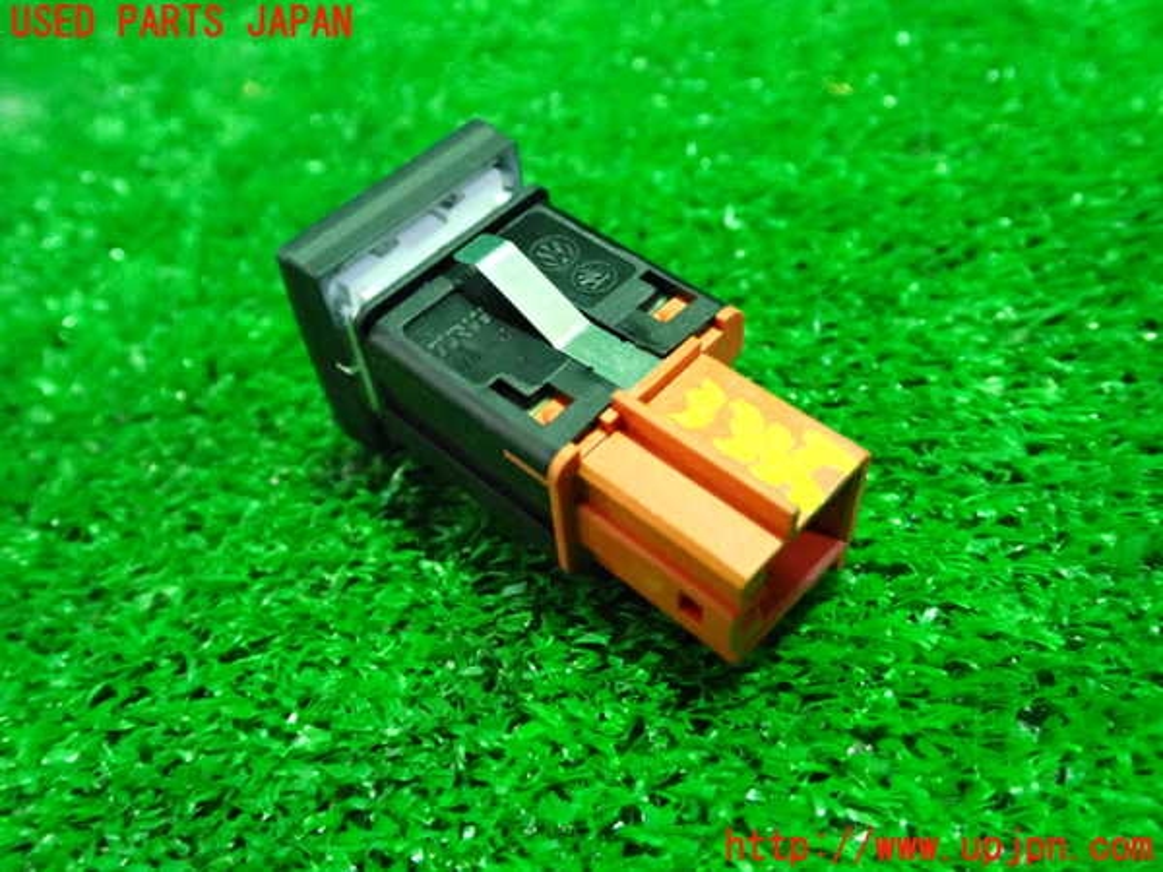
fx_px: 1075
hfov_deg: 56.8
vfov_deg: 44.2
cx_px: 582
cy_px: 436
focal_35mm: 32
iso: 3200
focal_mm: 5.79
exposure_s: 1/80
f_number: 2.4
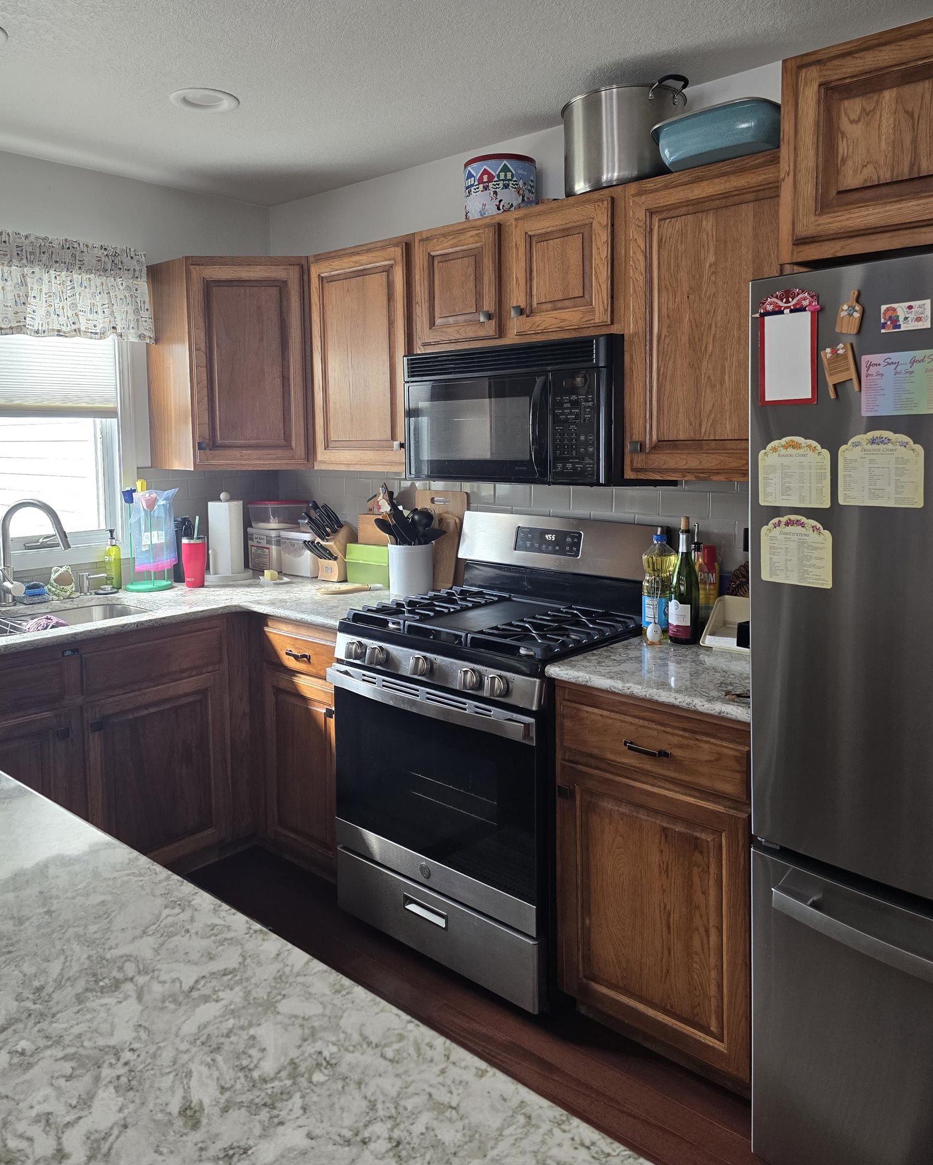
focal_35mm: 26
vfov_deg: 65.7
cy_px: 495
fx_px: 897
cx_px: 452
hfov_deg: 54.9
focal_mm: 6.3
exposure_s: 1/120
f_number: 1.7
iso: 125
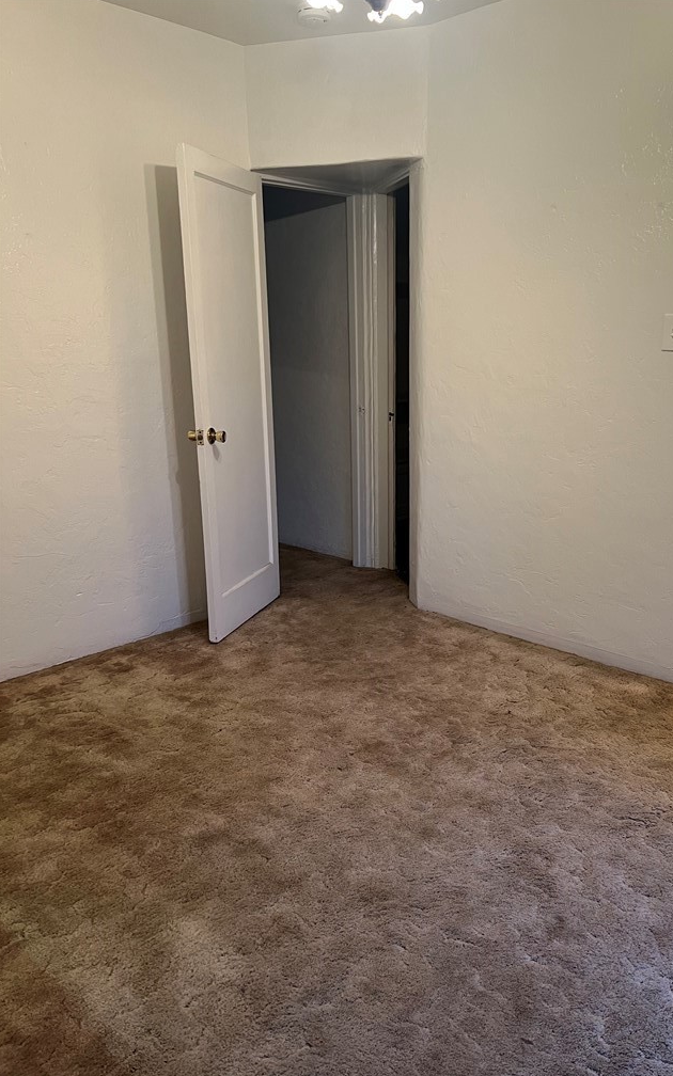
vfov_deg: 66.5
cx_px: 405
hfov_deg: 44.3
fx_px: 822
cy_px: 543
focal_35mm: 28
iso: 200
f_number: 1.5
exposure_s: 1/60
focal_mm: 5.7
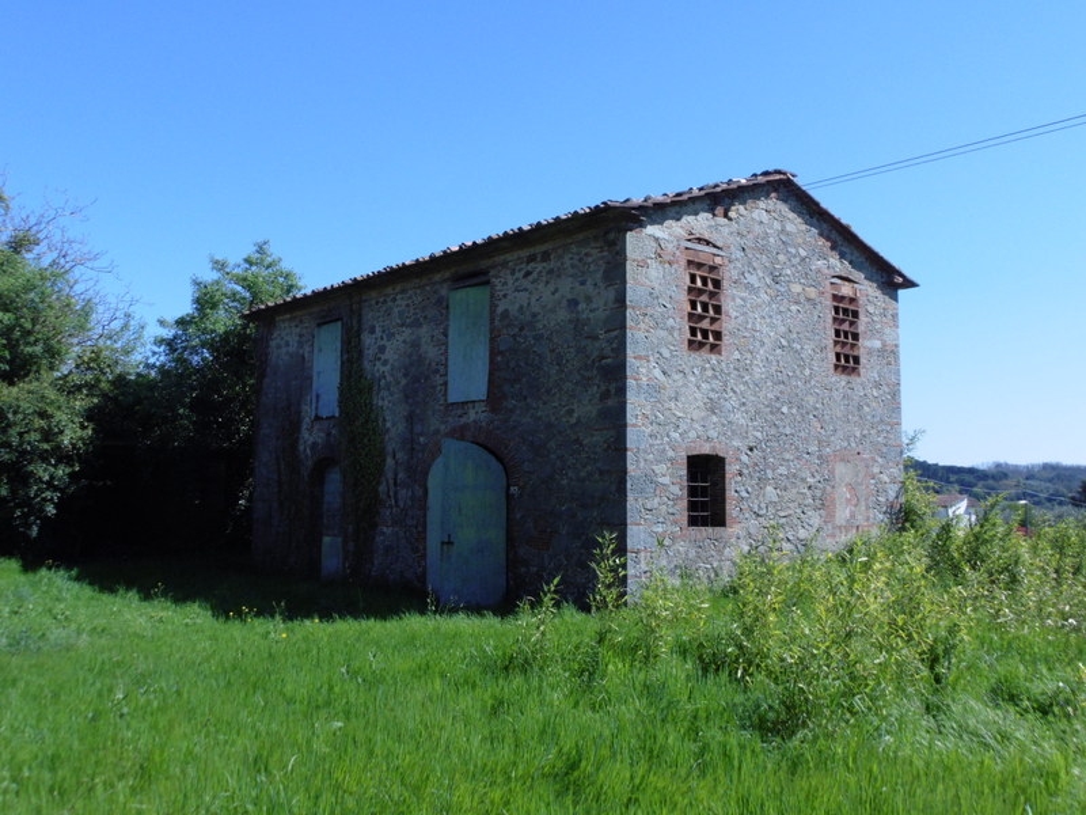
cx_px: 543
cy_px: 408
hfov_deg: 52.6
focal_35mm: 35
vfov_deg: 40.7
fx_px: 1098
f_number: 3.5
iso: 100
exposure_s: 1/1250
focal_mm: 6.4
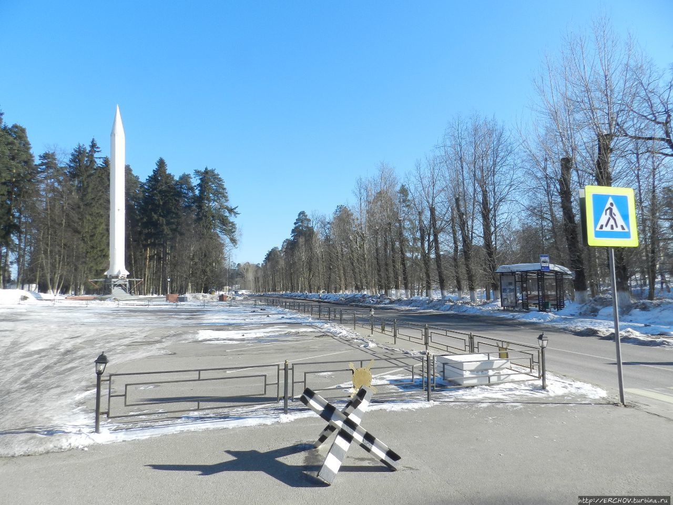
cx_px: 336
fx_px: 447
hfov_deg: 73.9
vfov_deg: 58.9
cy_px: 252
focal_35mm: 23
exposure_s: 1/640
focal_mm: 4
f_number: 4
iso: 160
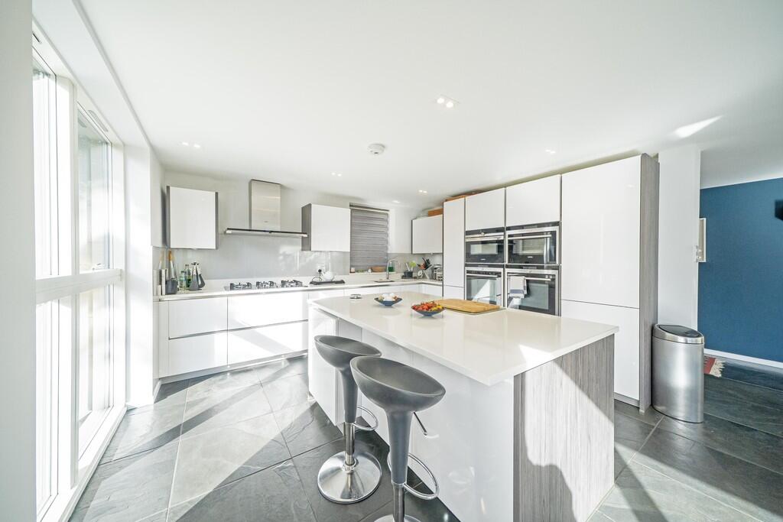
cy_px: 261
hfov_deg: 112.6
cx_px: 392
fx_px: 261
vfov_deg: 90.0
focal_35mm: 12
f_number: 8
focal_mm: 12
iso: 500
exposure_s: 1/125
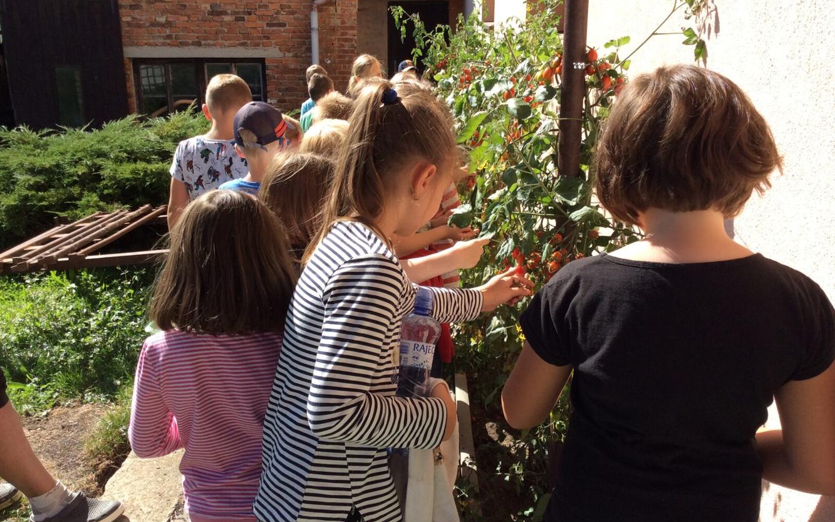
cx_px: 418
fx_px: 774
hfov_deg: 56.7
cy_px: 228
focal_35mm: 34
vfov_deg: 37.2
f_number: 2.4
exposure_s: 1/733
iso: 32
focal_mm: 3.3
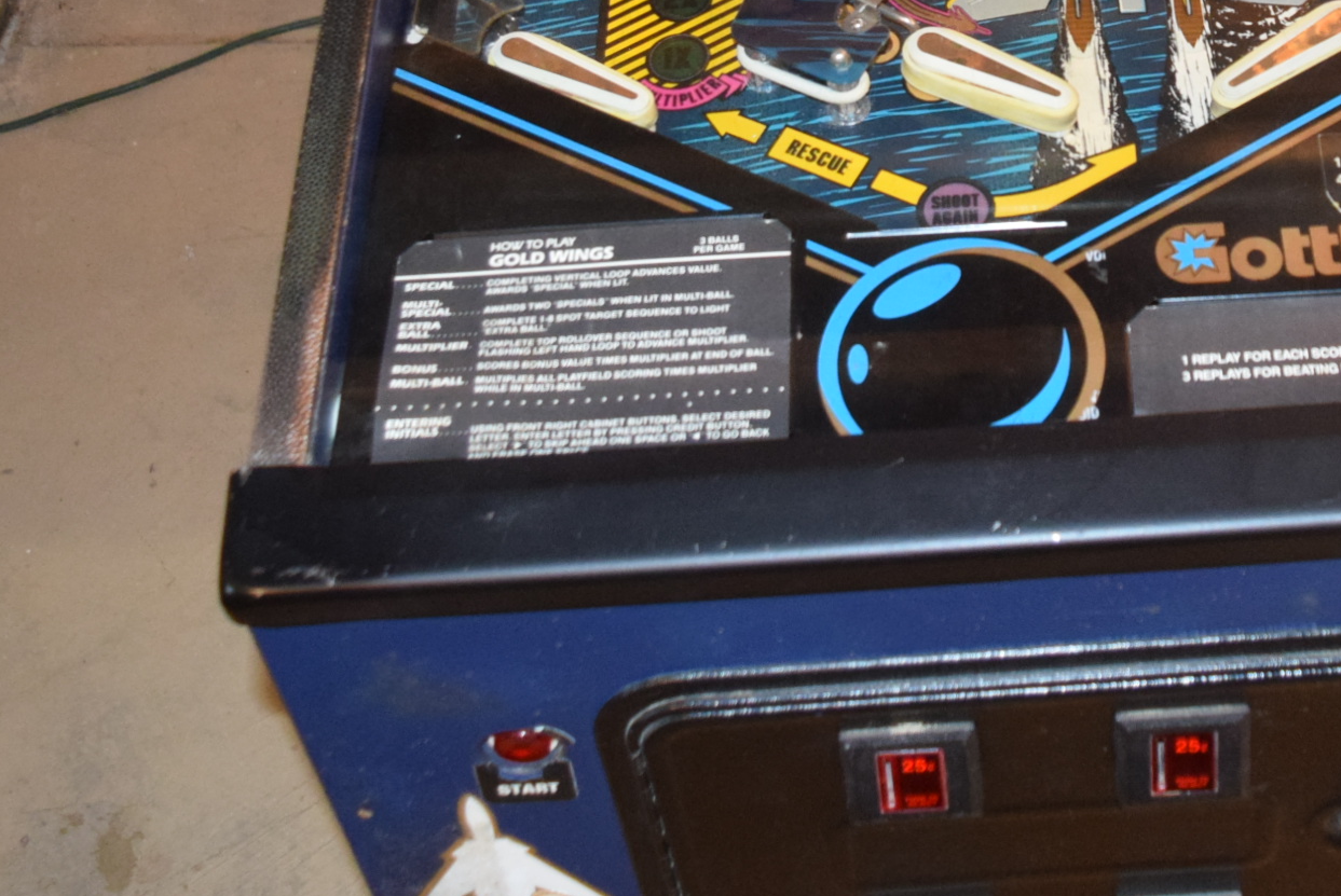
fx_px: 2423
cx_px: 1122
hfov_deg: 30.0
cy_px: -55
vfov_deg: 20.1
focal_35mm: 65
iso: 2000
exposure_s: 1/60
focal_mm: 18
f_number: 3.5
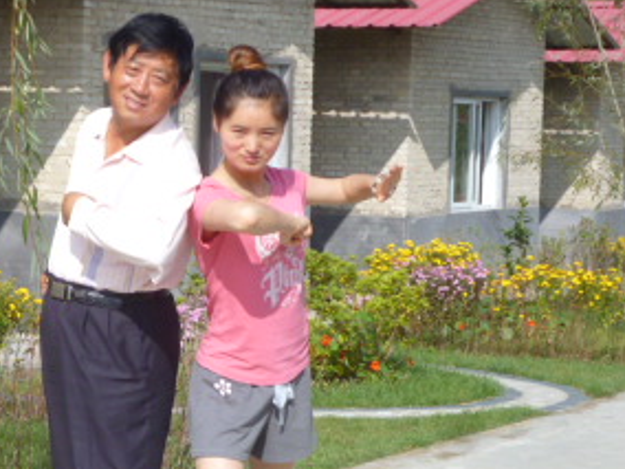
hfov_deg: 18.1
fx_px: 1950
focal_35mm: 108
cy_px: 326
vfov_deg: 13.7
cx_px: 143
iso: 100
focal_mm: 8.6
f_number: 4
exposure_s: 1/500
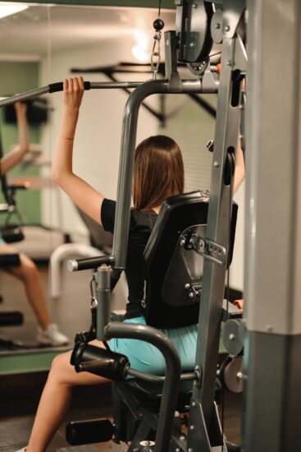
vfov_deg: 27.0
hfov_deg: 18.2
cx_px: 150
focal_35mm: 75
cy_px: 226
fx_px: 940
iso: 400
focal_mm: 50
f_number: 1.1
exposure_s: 1/100
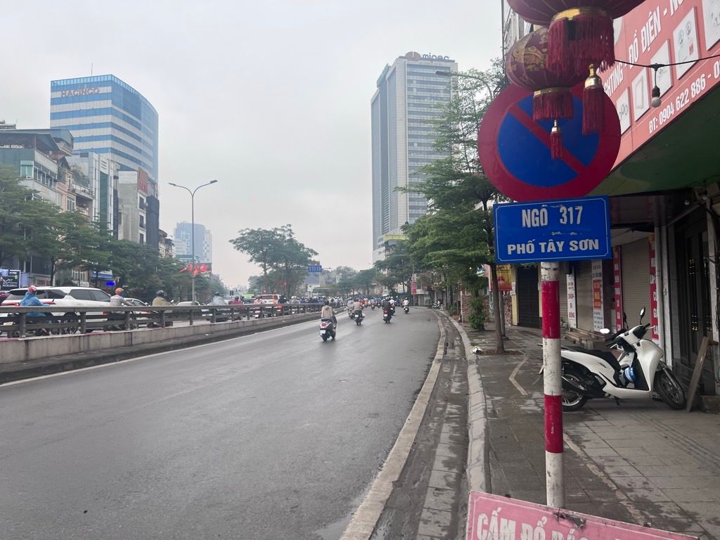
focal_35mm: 26
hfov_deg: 67.3
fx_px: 541
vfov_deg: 53.1
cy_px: 270
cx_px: 360
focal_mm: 5.7
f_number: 1.5
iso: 32
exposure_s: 1/146
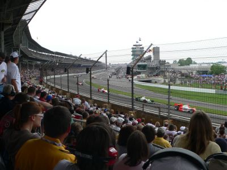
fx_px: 236
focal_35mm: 36
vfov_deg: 39.7
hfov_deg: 51.4
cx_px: 114
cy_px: 85
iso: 80
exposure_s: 1/200
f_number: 4
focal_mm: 6
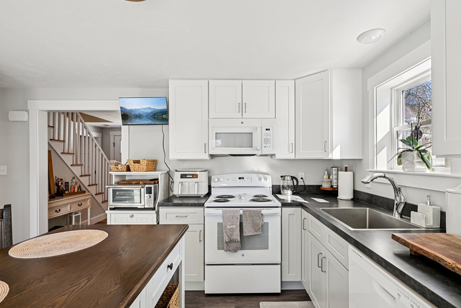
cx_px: 241
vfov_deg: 70.4
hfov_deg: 93.2
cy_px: 160
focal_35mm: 17
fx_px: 218
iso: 400
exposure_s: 1/125
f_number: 8
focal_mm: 16
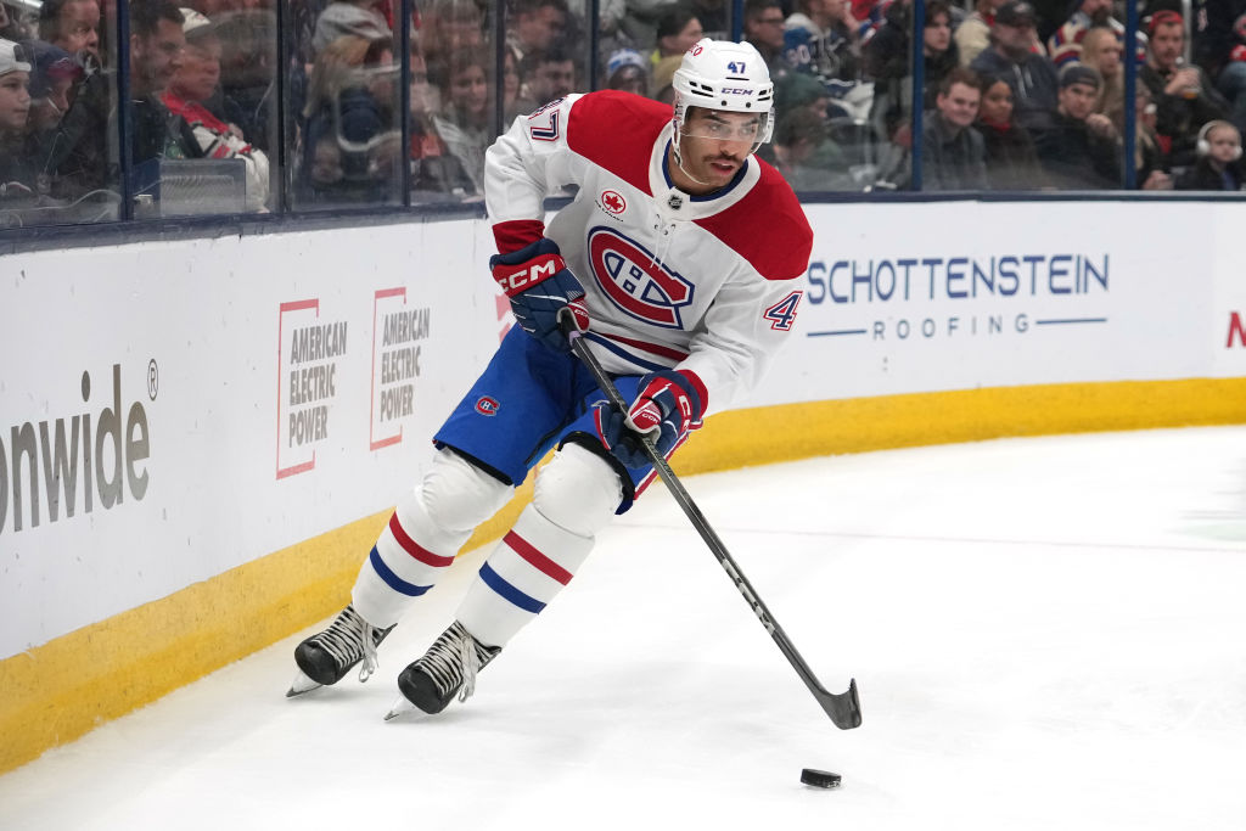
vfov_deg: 19.5
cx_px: 623
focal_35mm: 70
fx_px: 2423
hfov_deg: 28.8
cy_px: 416
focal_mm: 70
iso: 3200
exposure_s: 1/2000
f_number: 3.5
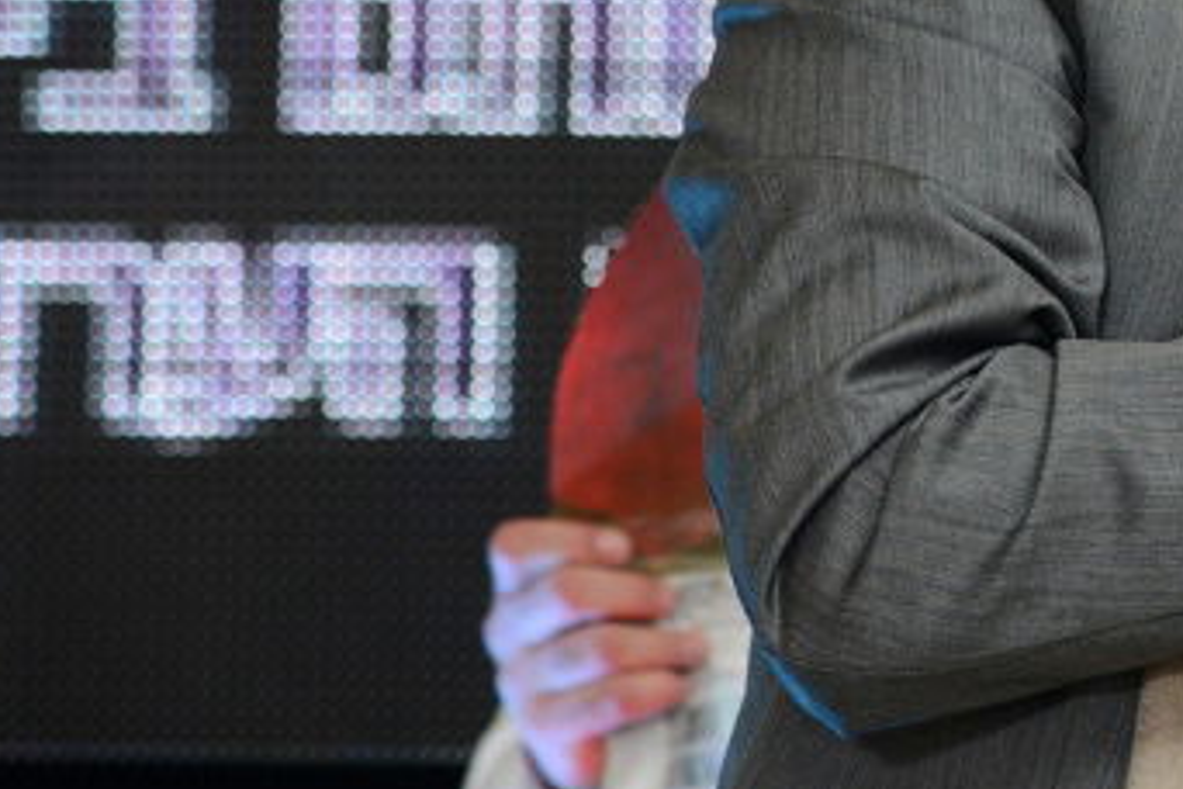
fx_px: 11796
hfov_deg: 5.7
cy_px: -137
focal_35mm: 359
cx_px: 1754
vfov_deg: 3.8
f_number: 6.3
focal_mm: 120
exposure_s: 1/100
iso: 1600
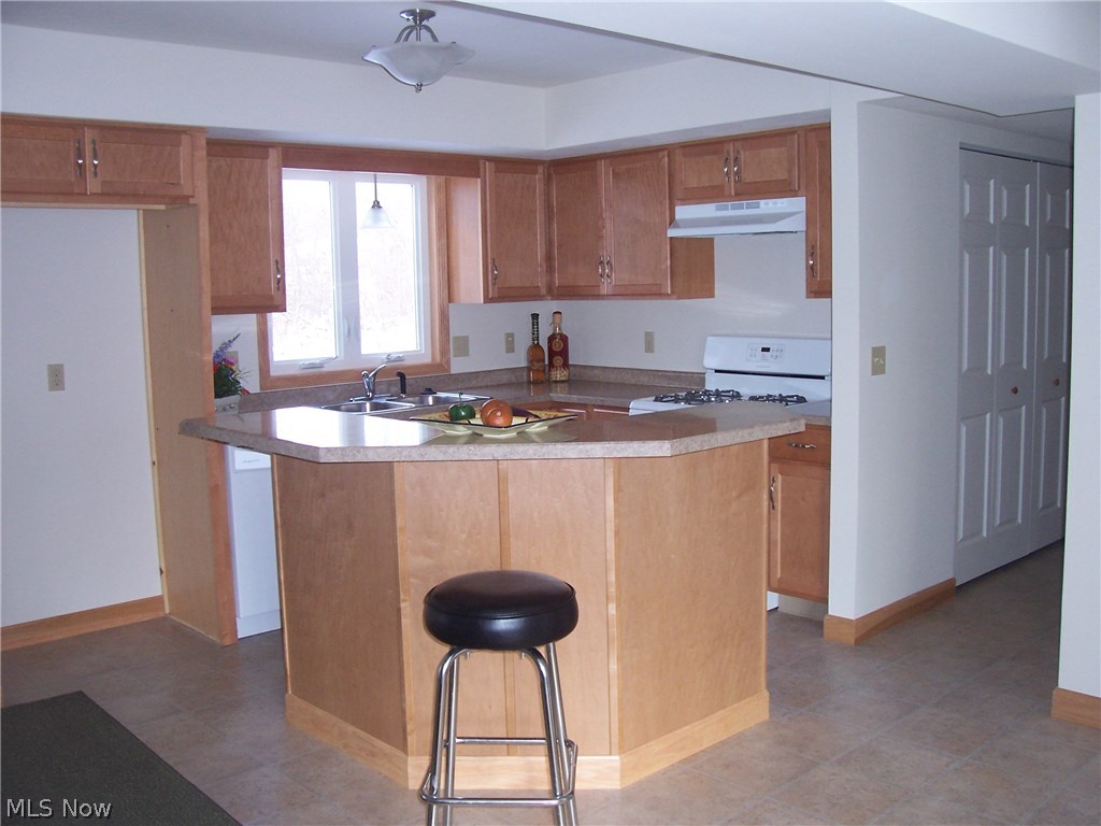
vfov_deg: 41.8
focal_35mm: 34
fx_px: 1081
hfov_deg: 54.0
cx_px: 550
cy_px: 413
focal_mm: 5.6
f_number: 2.7
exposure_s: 1/60
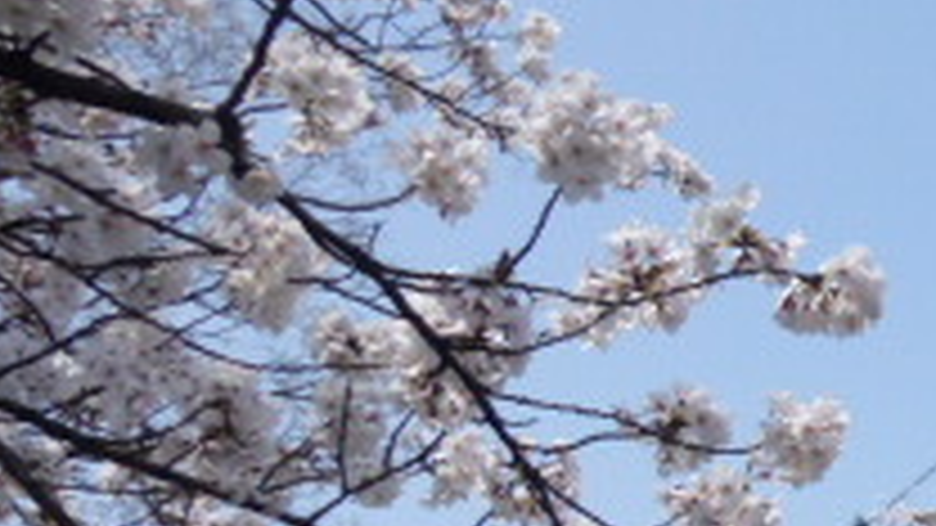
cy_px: 535
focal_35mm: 84
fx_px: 2085
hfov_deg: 21.3
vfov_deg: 14.2
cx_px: 1408
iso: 100
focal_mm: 4.5
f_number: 9
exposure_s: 1/160
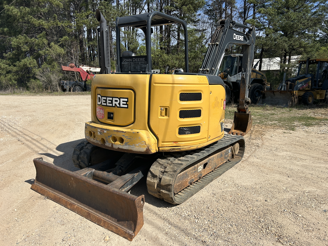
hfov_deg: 67.3
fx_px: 246
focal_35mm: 26
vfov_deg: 53.1
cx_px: 164
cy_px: 123
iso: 50
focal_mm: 5.7
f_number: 1.5
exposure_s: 1/4630
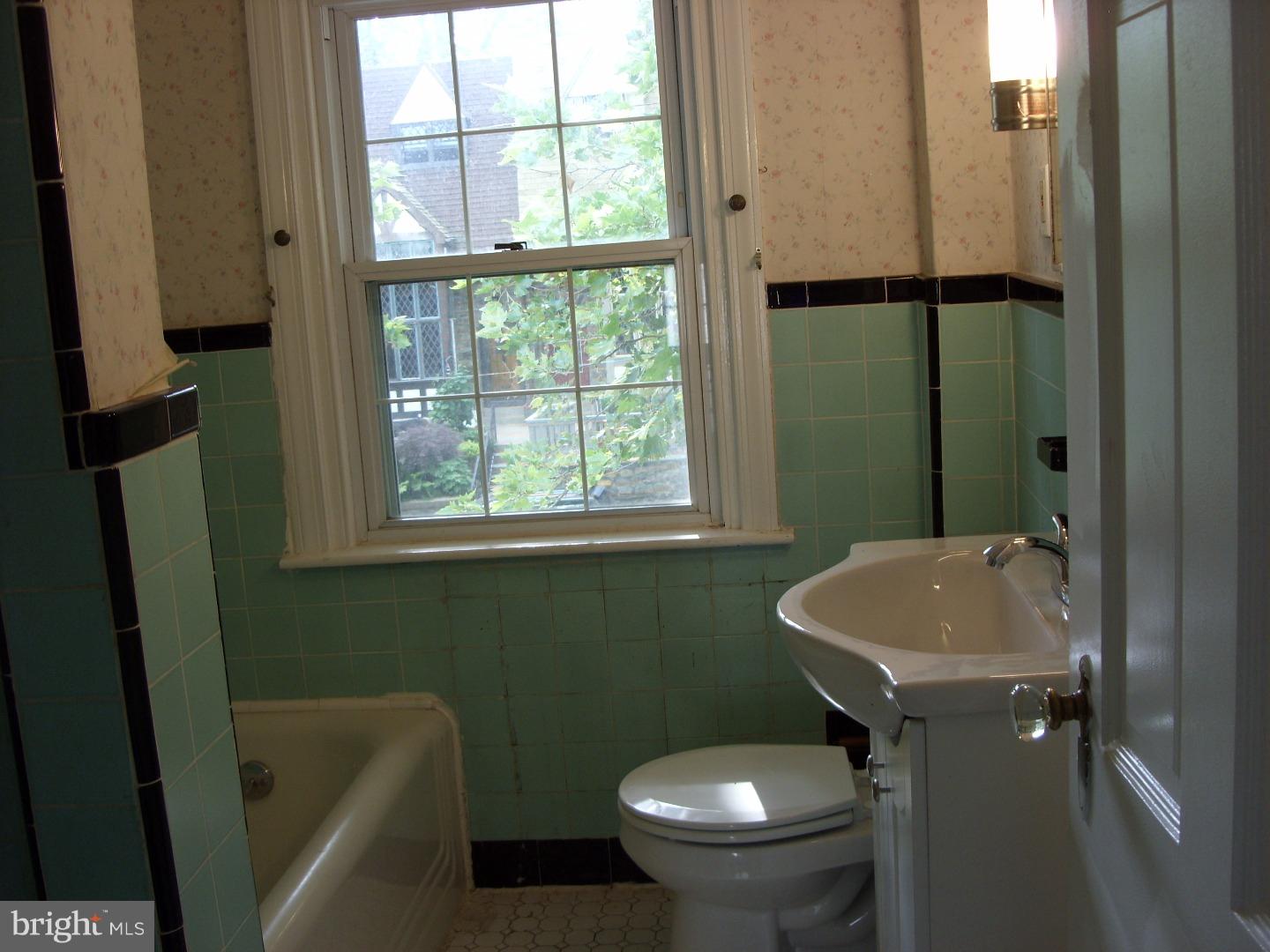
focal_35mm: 38
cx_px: 635
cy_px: 476
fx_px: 1394
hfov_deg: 49.0
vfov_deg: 37.7
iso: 50
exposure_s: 1/31
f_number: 2.8
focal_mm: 6.3
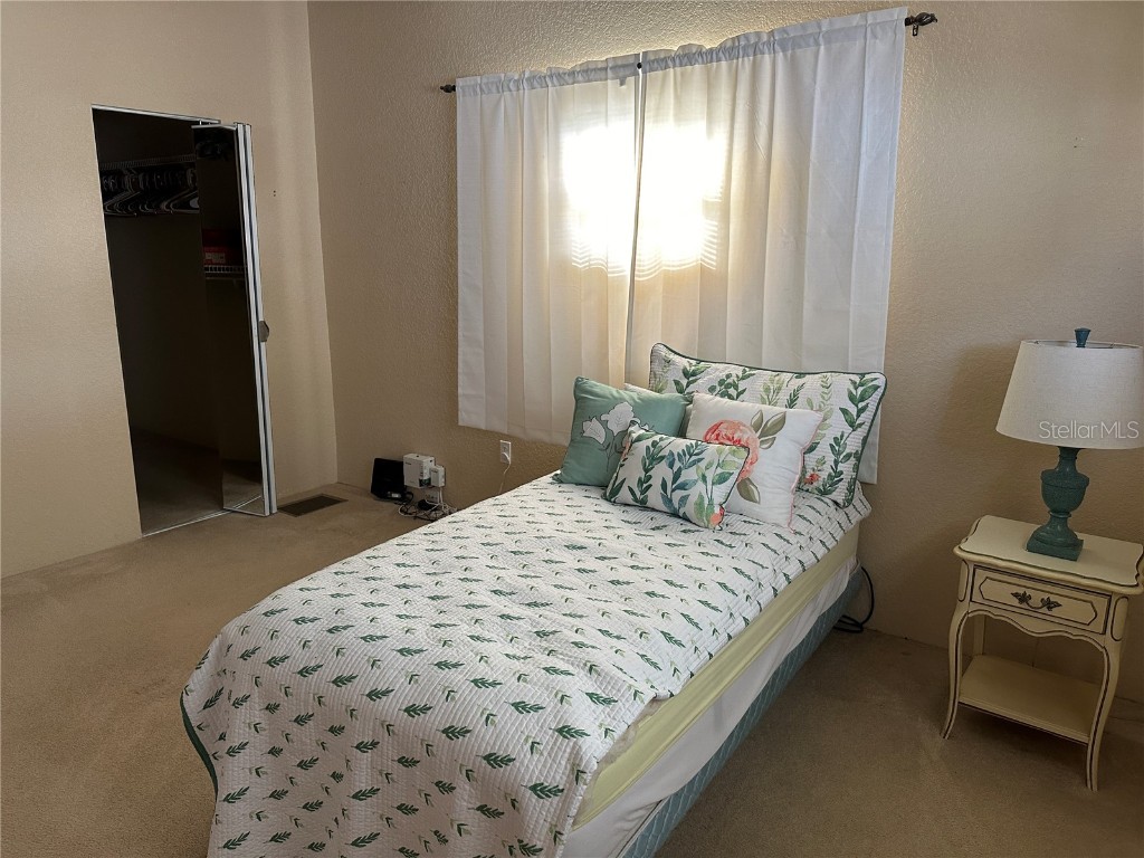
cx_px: 572
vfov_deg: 56.8
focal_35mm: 24
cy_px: 429
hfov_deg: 71.6
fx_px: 793
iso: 250
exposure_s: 1/60
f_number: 1.78
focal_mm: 6.86
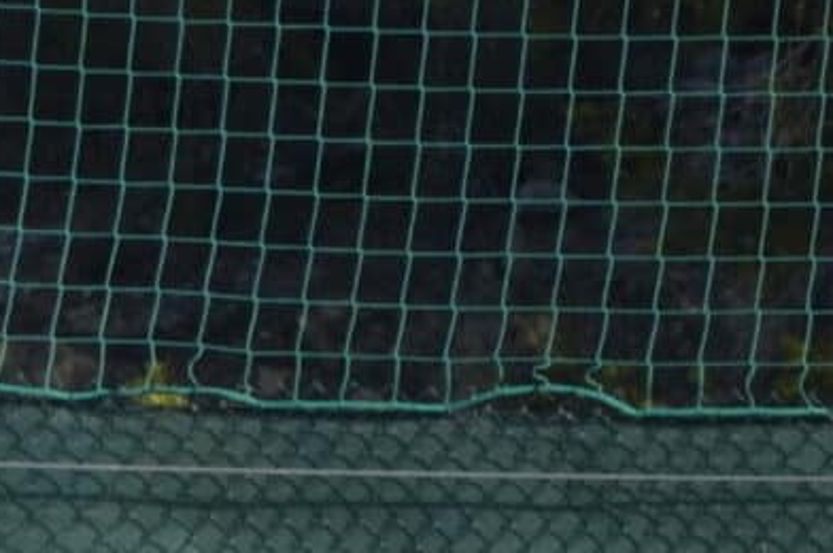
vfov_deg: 0.9
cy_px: 822
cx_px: -895
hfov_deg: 1.3
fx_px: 36176
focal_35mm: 1566
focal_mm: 200
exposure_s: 1/1250
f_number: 5.6
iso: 400
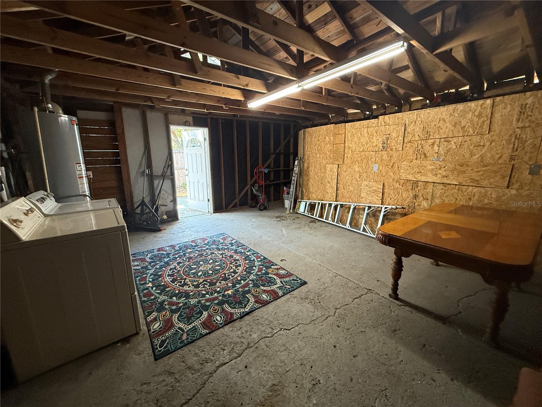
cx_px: 271
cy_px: 204
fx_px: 219
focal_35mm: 14
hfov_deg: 102.1
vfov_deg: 85.7
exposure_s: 1/60
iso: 400
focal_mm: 2.22
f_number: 2.2
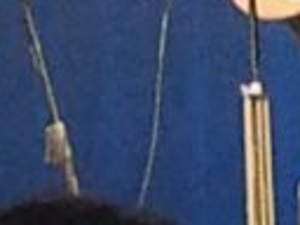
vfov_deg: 8.4
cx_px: 192
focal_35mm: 156
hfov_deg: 12.6
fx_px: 1352
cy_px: -373
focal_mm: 4.2
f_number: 1.7
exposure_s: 1/15
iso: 200
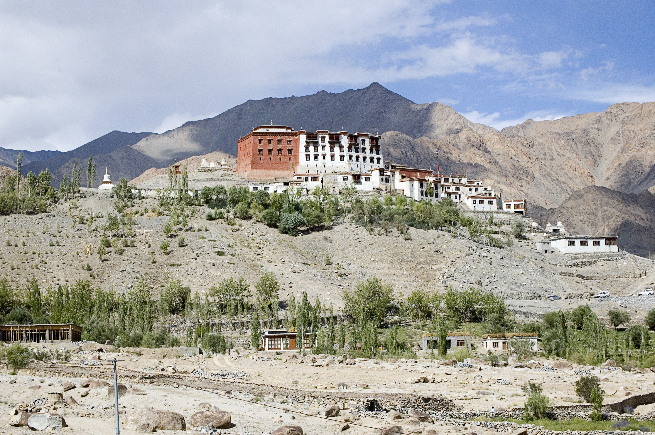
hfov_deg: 24.6
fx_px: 1500
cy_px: 218
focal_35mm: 82
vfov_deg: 16.5
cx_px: 328
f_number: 14
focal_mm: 55
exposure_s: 1/800
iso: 800
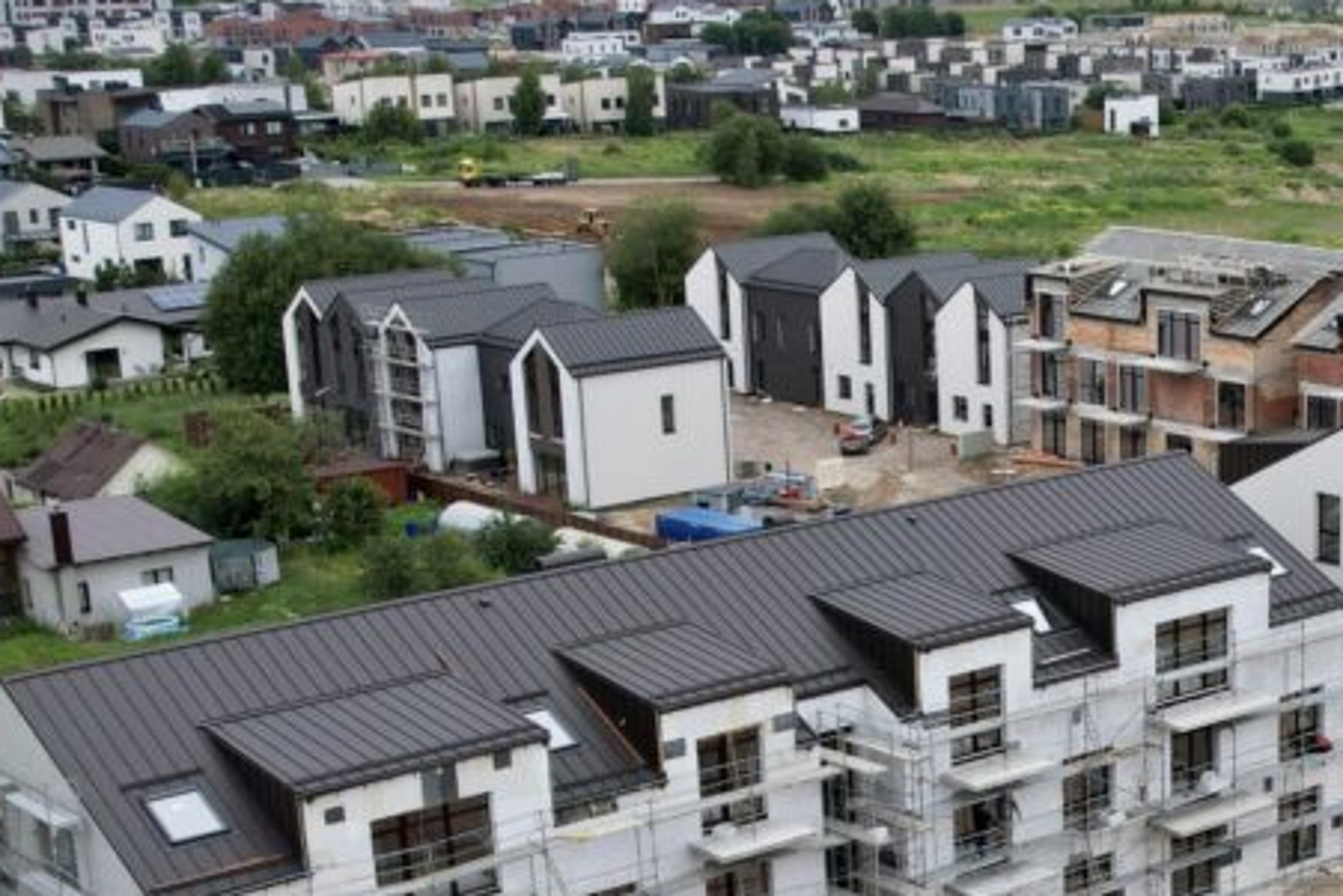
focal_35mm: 50
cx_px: 1007
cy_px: 656
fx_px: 1866
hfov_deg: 38.6
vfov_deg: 26.7
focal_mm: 8.38
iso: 140
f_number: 2.8
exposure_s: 1/1250
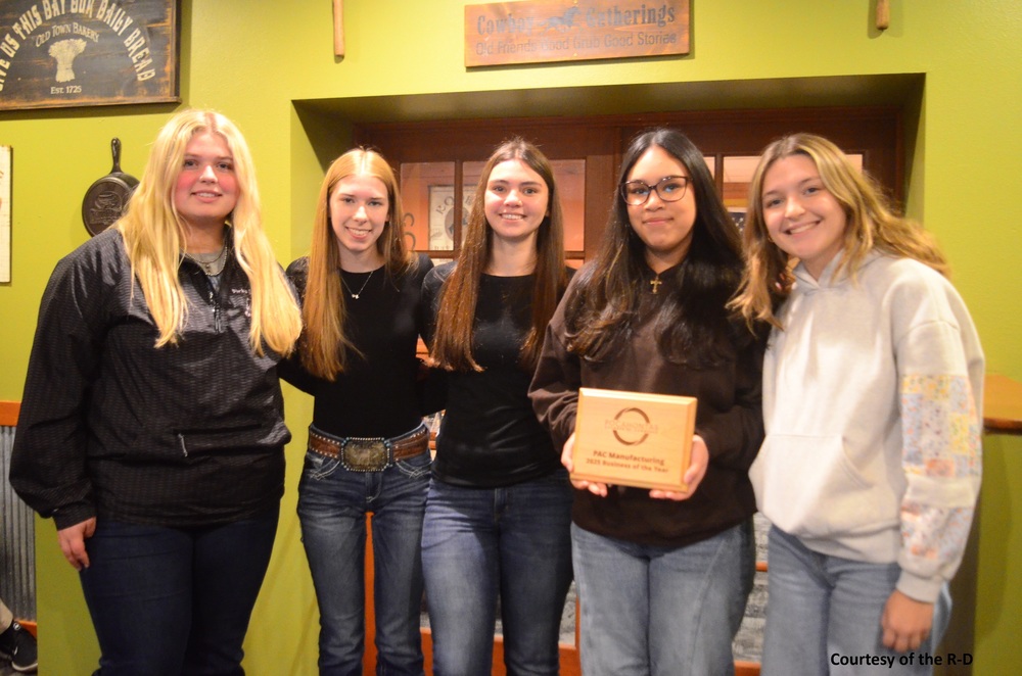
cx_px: 511
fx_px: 1020
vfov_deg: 36.7
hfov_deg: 53.2
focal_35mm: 36
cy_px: 338
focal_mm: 24
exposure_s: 1/25
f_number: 4
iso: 4000
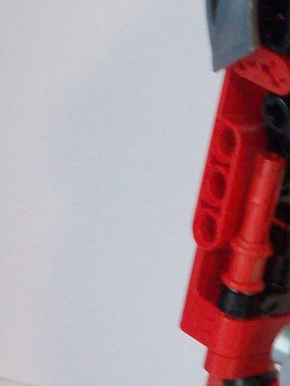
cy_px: 330
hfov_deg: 10.2
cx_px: 377
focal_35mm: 142
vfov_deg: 13.8
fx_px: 1586
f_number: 2.8
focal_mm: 6.2
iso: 177
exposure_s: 1/8
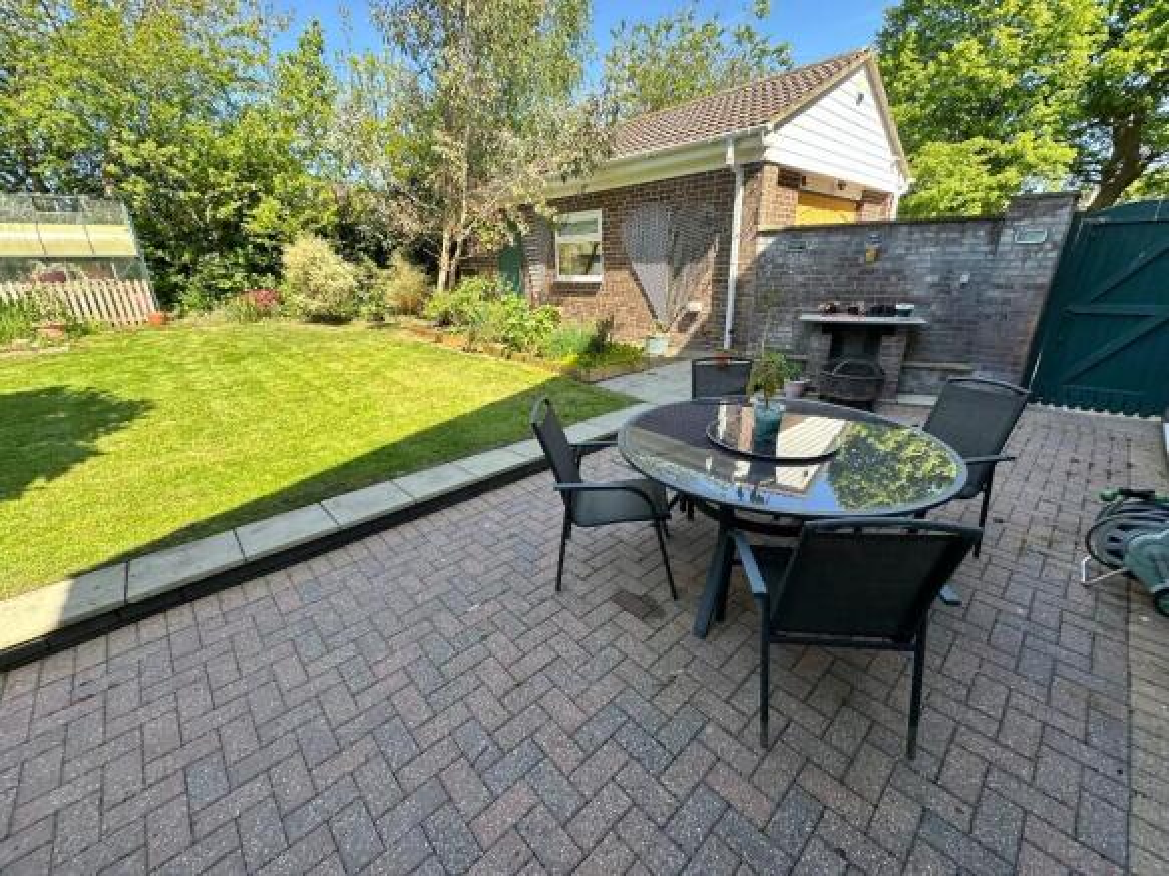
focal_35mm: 14
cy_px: 438
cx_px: 584
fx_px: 473
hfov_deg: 102.1
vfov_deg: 85.7
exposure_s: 1/363
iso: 40
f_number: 2.2
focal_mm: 2.22
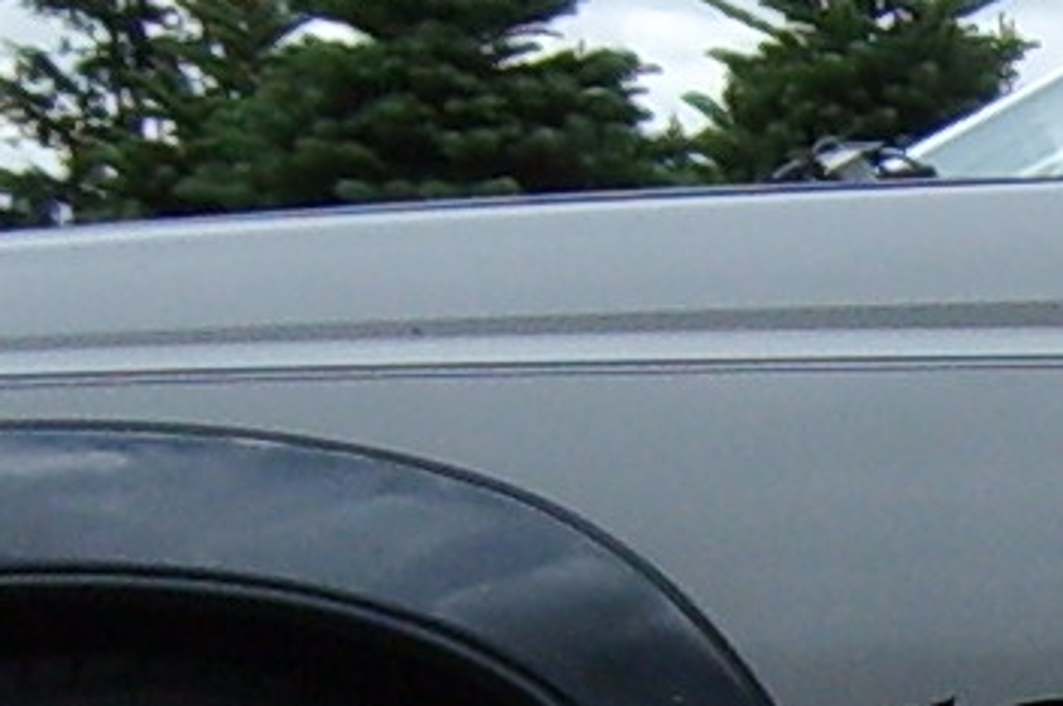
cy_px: 1113
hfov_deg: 7.5
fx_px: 7817
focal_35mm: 265
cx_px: 2087
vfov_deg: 5.1
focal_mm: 5.8
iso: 50
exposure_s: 1/1000
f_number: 2.8
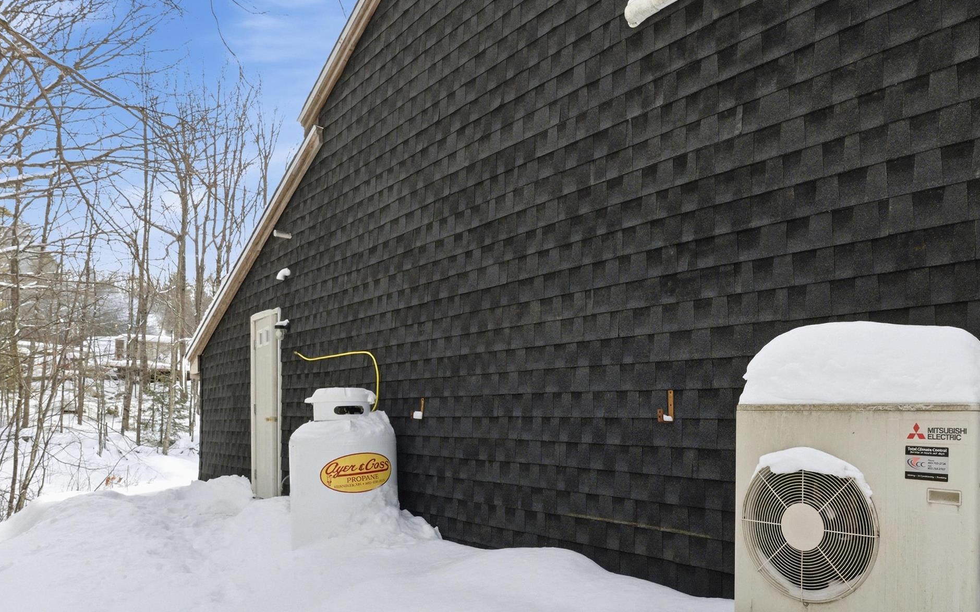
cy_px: 425
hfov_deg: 71.3
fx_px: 668
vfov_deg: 48.2
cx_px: 613
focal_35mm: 25
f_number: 8
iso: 800
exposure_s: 1/500
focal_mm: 10
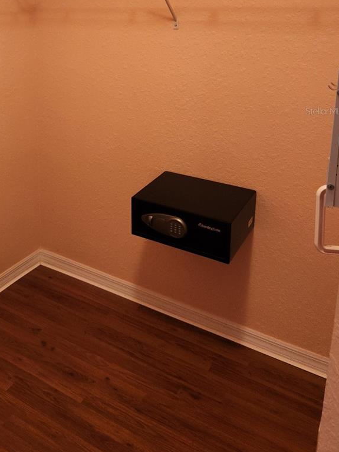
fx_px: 470
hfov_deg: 38.6
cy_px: 111
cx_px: 82
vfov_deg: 49.2
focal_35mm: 36
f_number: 1.8
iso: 500
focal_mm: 5.4
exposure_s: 1/120
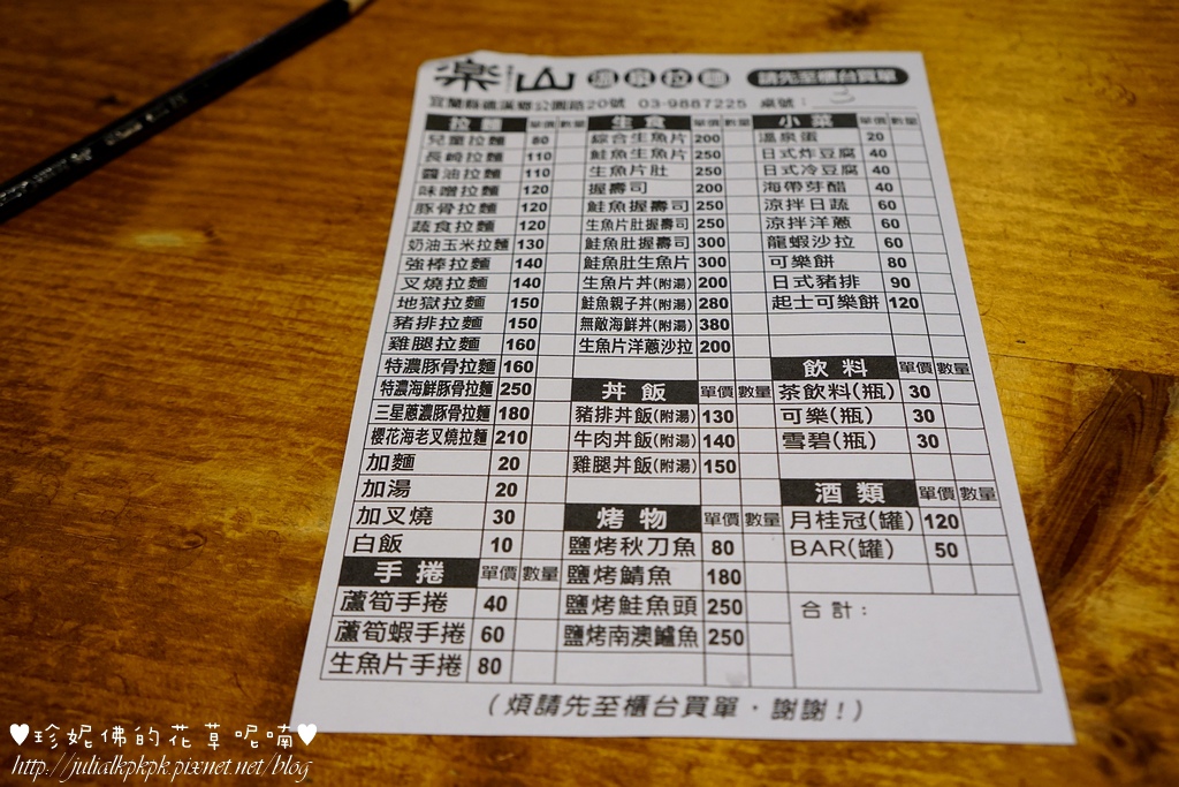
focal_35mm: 38
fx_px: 1228
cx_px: 590
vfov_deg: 35.5
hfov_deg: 51.3
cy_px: 394
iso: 800
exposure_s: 1/80
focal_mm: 25
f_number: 4.5
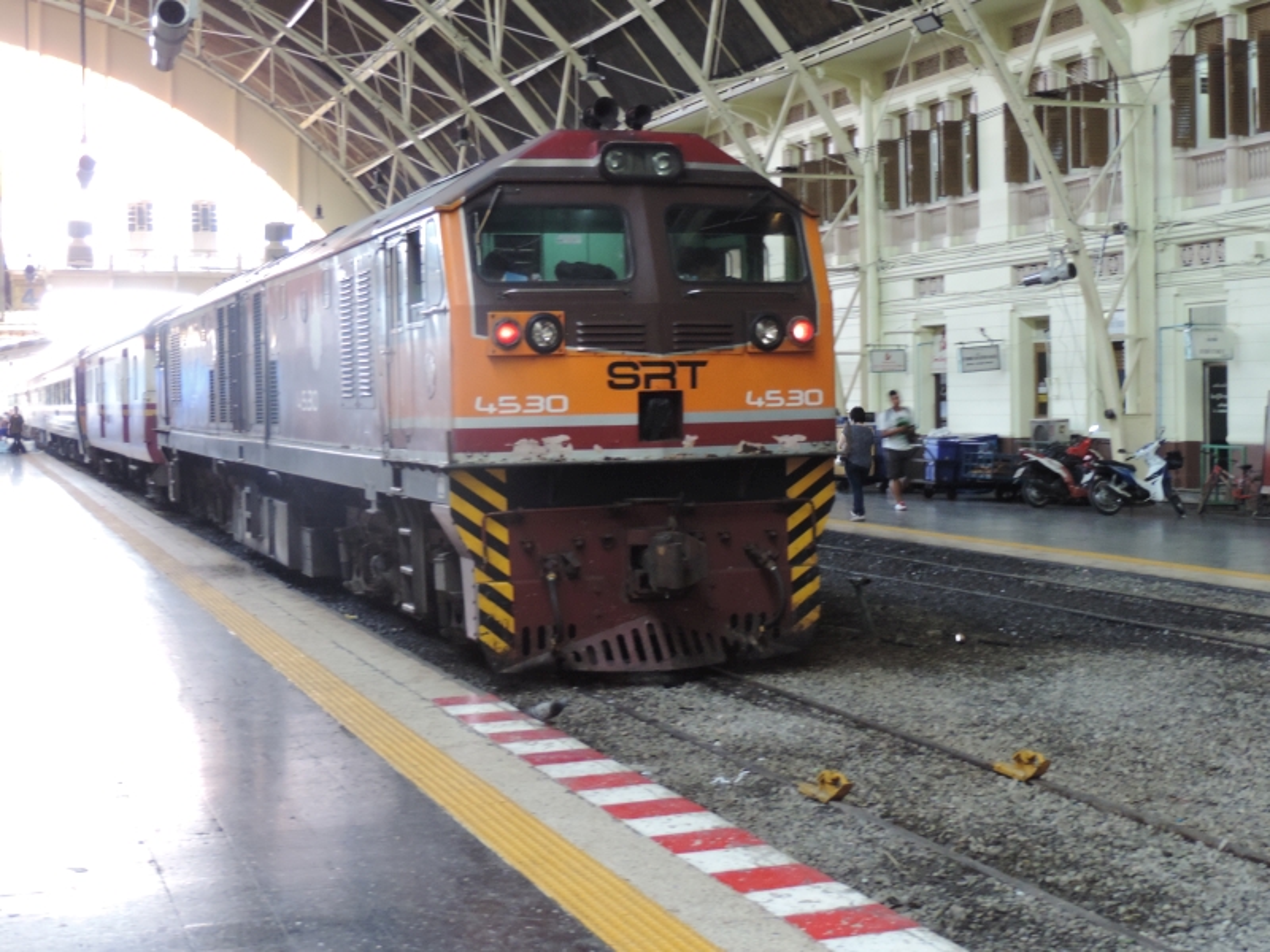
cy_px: 476
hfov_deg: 38.2
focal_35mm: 50
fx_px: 1834
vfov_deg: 29.1
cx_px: 635
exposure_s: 1/13
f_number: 3.6
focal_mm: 8.9
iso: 450
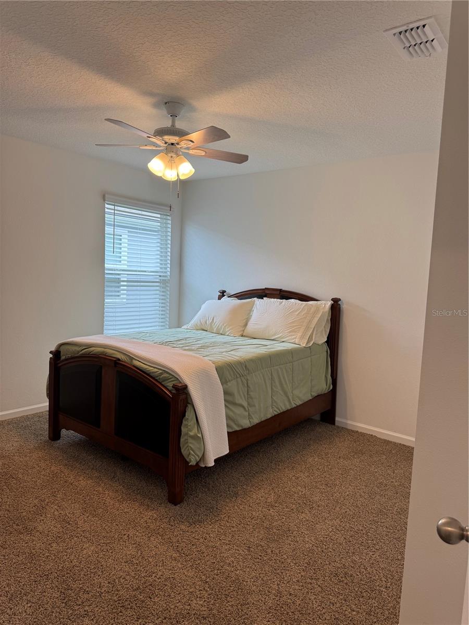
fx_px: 434
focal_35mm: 24
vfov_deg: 71.6
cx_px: 234
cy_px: 312
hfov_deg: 56.8
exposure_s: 1/120
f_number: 1.78
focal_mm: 6.76
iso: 80
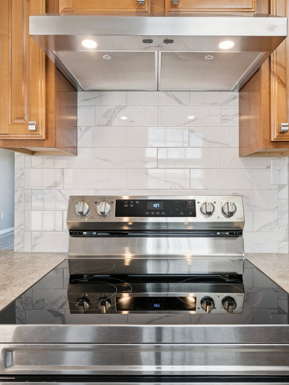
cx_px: 155
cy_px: 189
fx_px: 267
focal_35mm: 24
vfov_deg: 71.6
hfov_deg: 56.8
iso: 200
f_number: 7.1
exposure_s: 1/25
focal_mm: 16
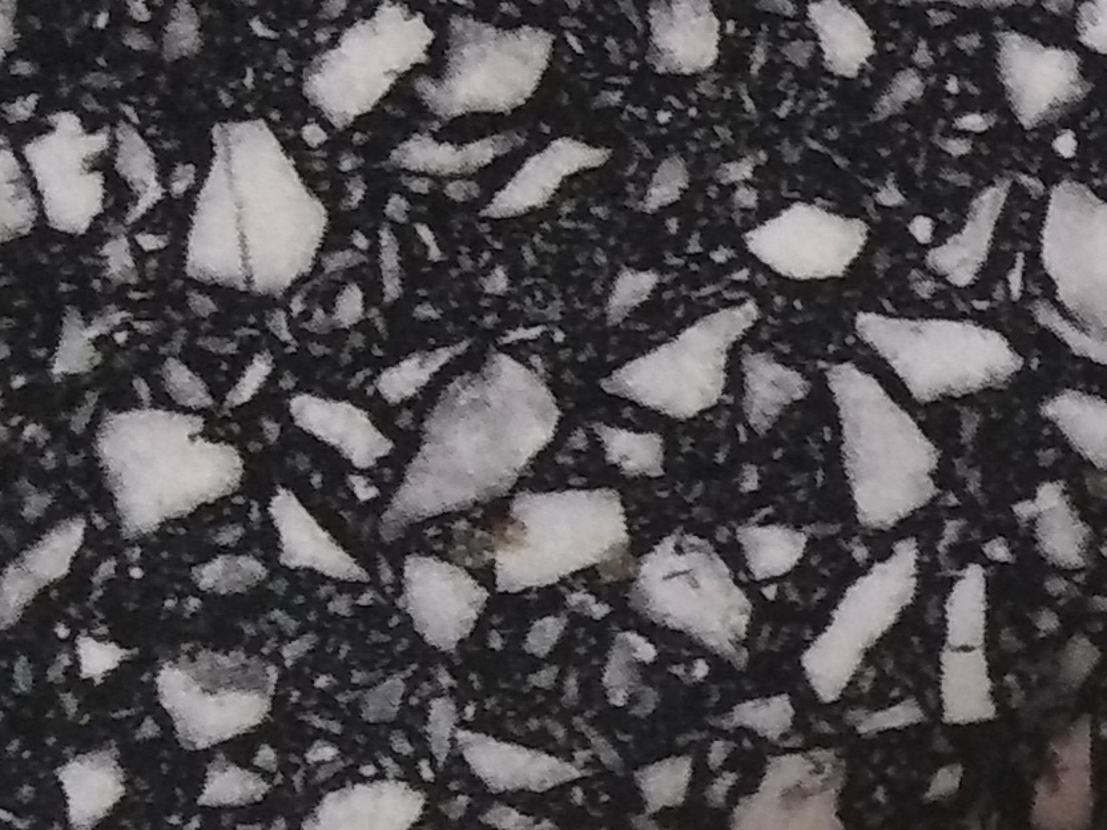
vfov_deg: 11.3
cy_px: 839
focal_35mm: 130
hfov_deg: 13.3
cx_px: 2151
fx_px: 4157
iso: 449
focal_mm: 3.46
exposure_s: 1/33.3
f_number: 2.2
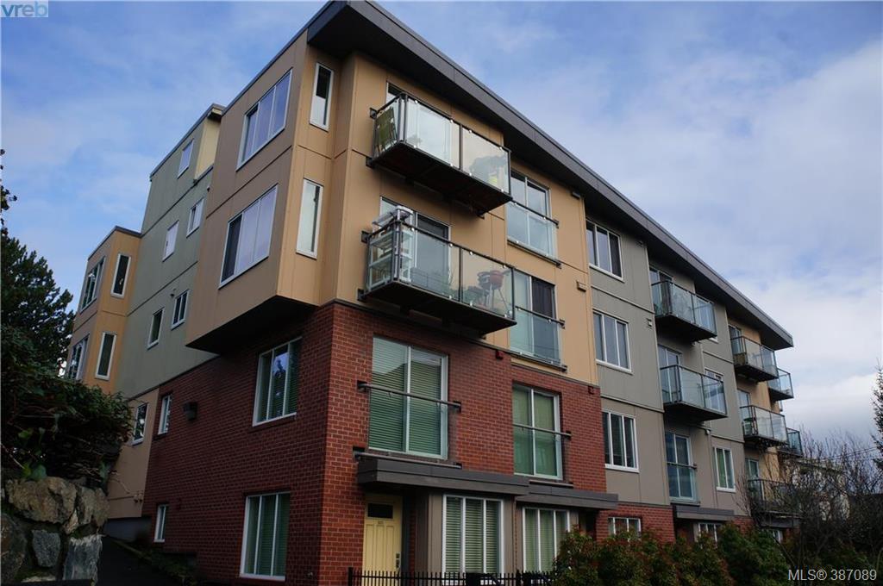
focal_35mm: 27
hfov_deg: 67.4
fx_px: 661
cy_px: 293
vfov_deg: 47.8
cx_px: 442
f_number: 11
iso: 100
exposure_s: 1/80
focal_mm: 18
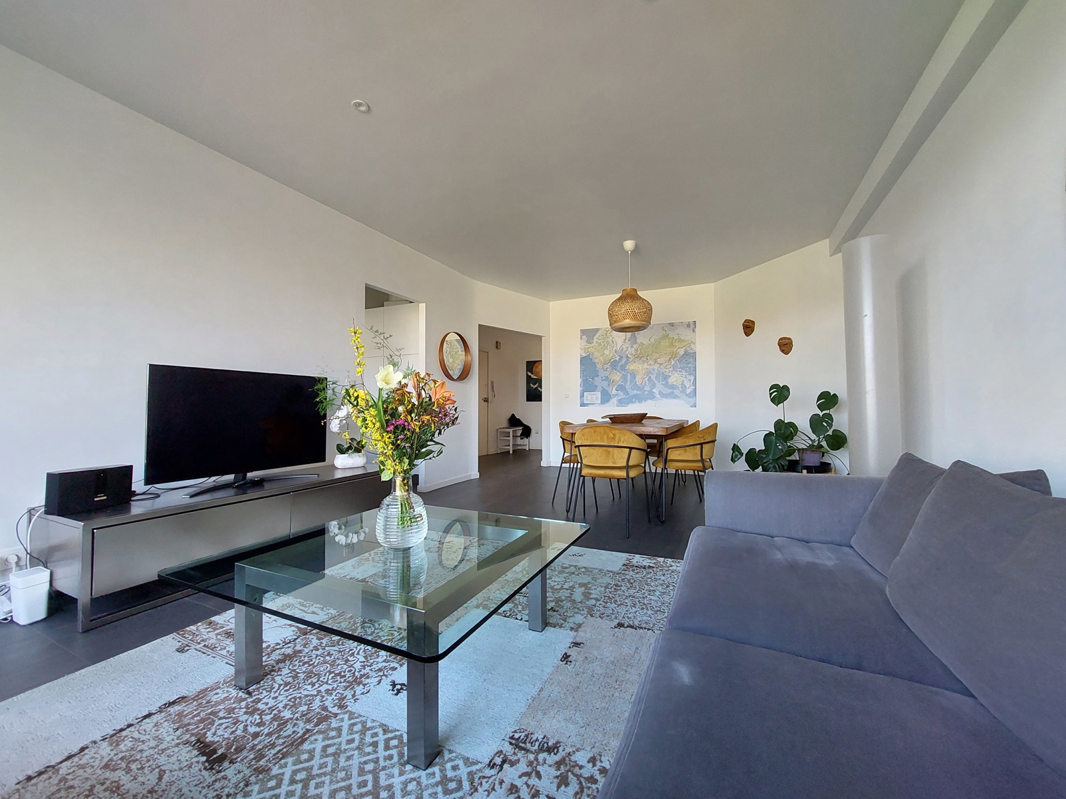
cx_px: 533
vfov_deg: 89.9
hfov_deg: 106.2
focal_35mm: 13
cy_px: 400
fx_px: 400
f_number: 2.2
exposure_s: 1/50
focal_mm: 1.74
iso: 125
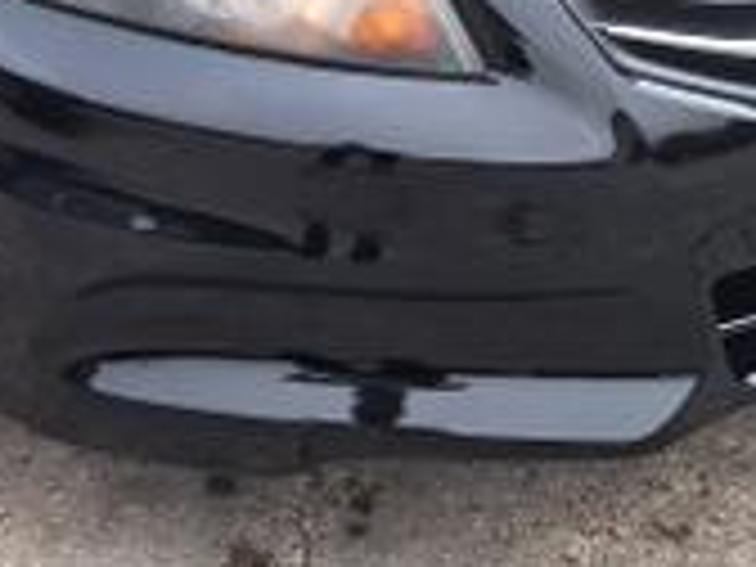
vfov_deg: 19.3
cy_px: -216
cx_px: 94
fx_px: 1507
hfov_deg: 27.3
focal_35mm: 69
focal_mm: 5.54
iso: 40
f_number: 1.8
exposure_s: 1/707
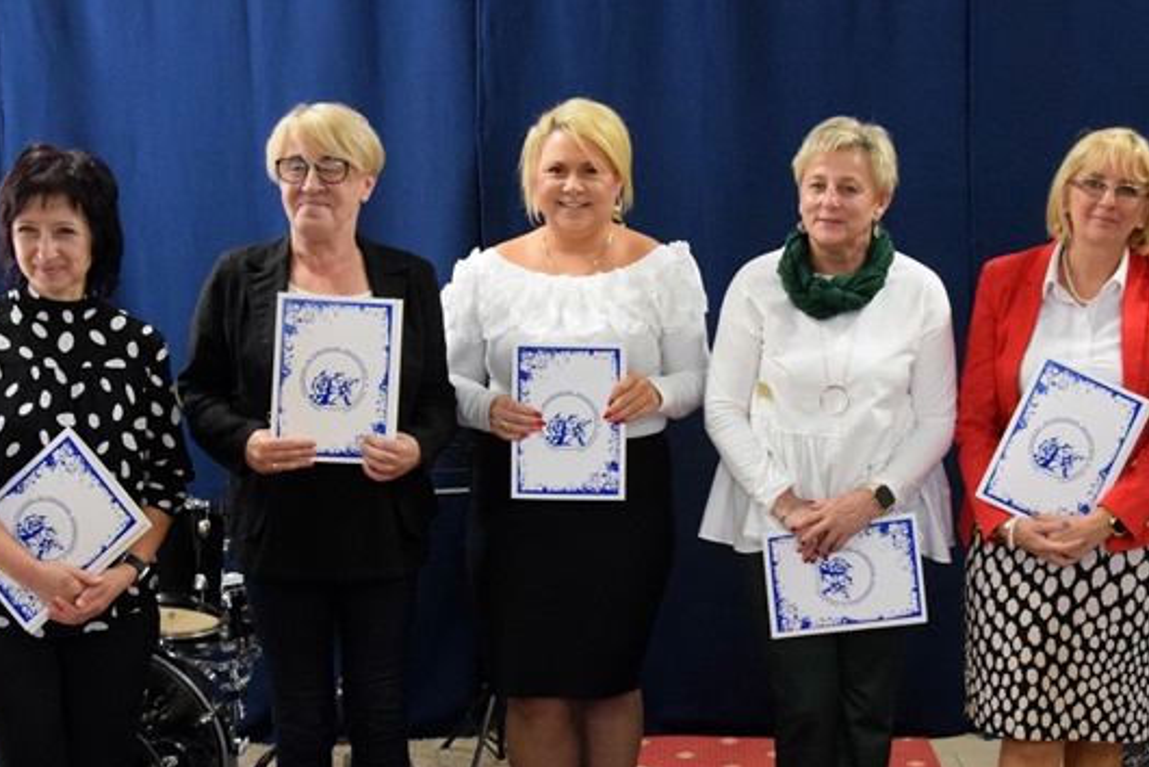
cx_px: 737
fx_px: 1788
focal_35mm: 56
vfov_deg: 24.2
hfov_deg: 35.4
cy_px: 420
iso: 4000
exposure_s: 1/80
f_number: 4.5
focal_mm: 22
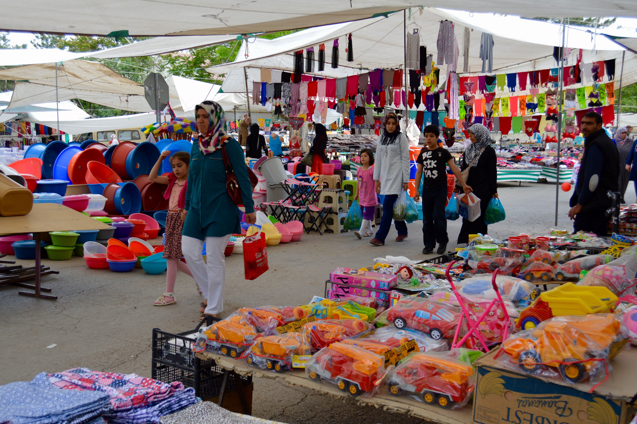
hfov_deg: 42.4
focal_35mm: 46
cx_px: 318
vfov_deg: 28.9
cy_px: 212
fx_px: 822
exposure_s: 1/125
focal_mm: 31
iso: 160
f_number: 5.6
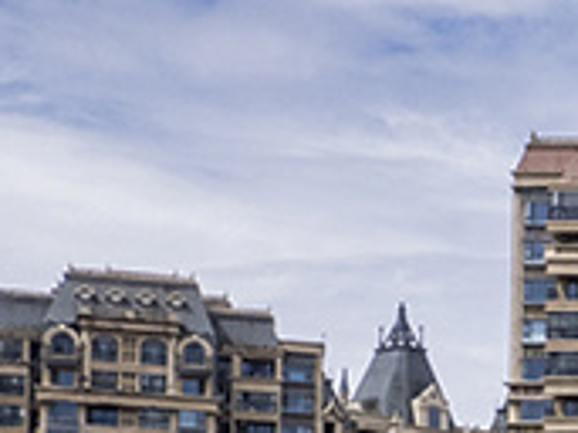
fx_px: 2887
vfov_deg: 8.1
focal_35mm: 173
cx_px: 1785
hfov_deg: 9.0
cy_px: 890
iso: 140
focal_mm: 8.38
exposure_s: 1/2500
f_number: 2.8
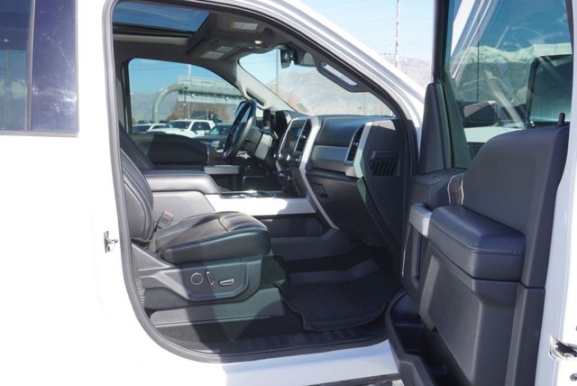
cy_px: 193
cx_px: 288
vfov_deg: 41.8
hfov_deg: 59.4
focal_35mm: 32
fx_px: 505
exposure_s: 1/125
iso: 100
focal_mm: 21
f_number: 5.6
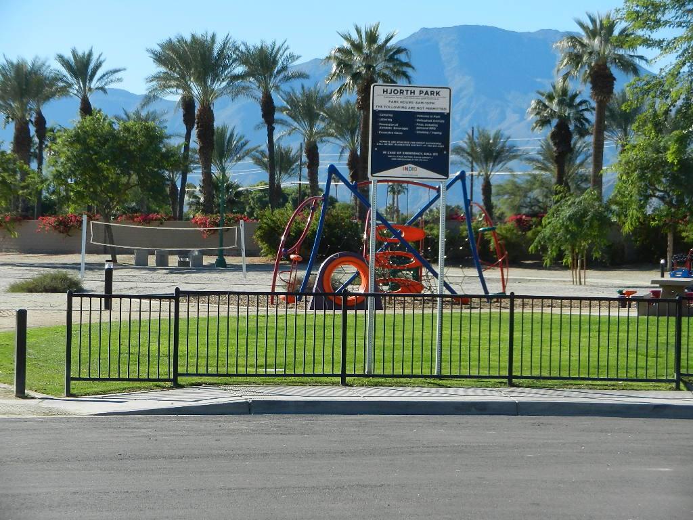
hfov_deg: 18.5
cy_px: 260
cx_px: 346
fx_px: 2122
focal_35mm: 106
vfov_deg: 14.0
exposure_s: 1/640
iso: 160
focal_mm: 19.1
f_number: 5
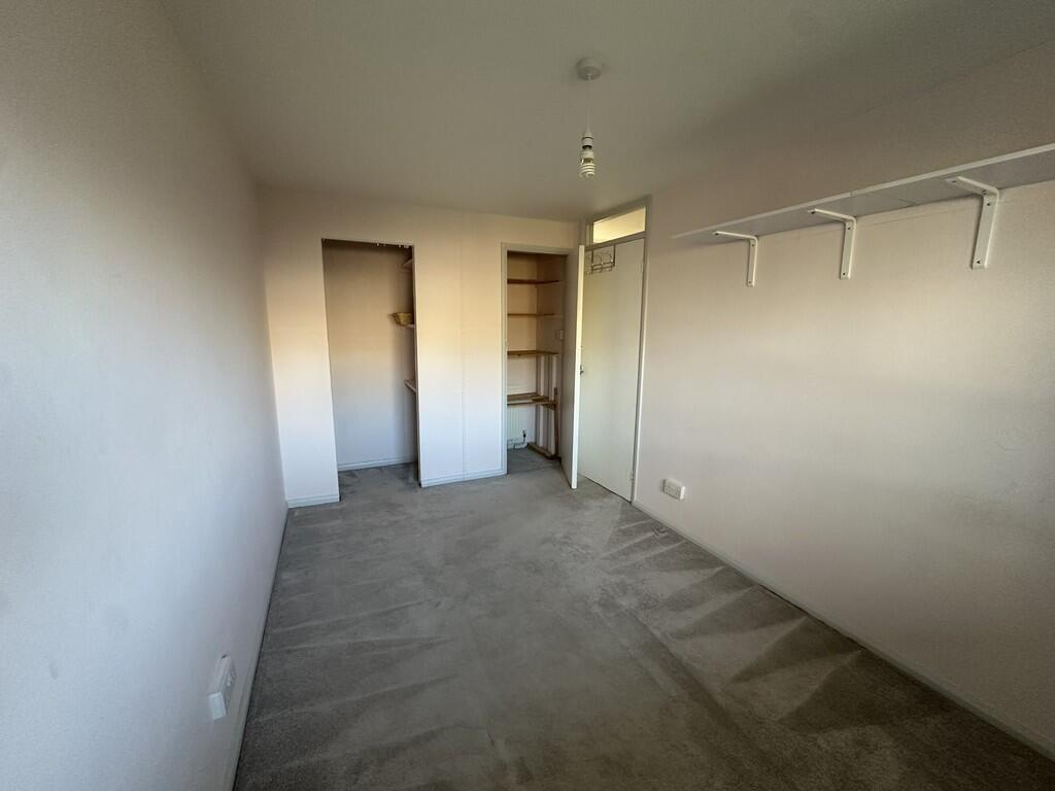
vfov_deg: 85.7
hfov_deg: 102.1
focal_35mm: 14
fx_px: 427
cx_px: 528
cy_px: 396
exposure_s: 1/99
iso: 320
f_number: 2.2
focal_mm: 2.22
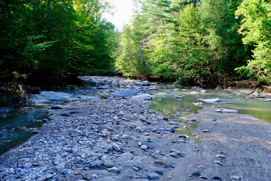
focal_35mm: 34
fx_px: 256
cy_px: 90
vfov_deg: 38.9
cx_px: 136
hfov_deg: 55.8
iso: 320
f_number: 5.6
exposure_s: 1/140
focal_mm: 22.8
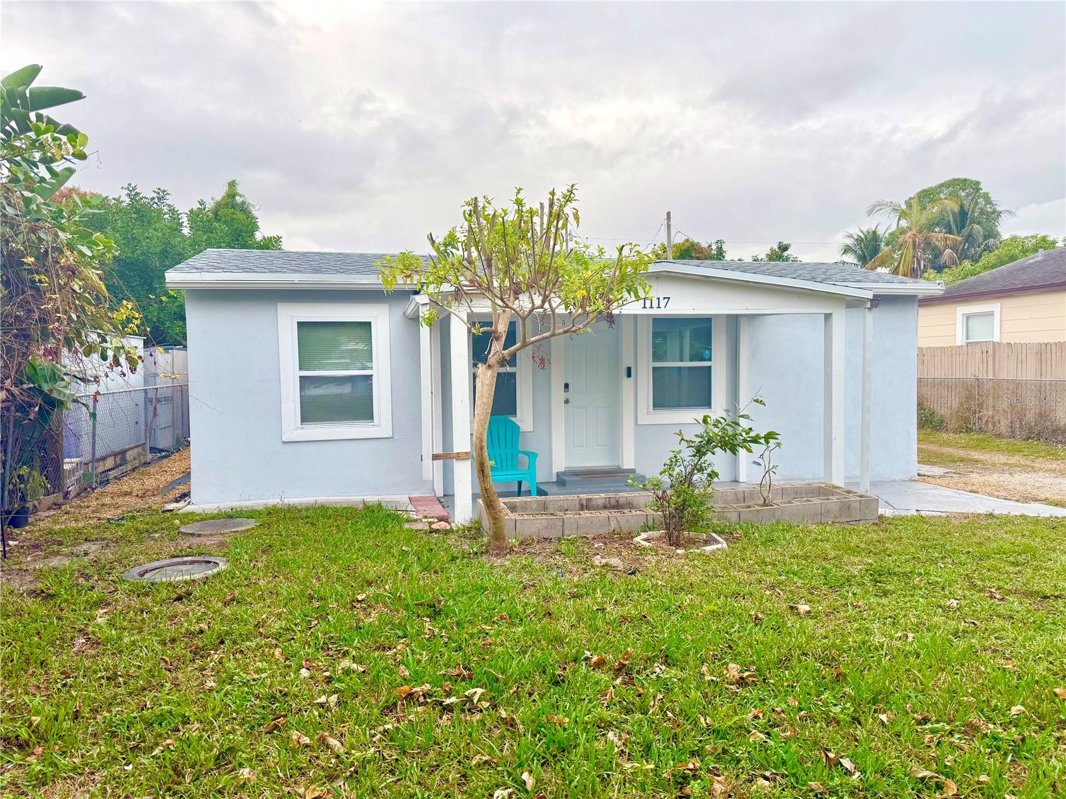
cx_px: 533
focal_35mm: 24
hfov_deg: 71.6
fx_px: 739
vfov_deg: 56.8
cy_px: 400
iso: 80
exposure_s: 1/750
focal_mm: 6.76
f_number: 1.78
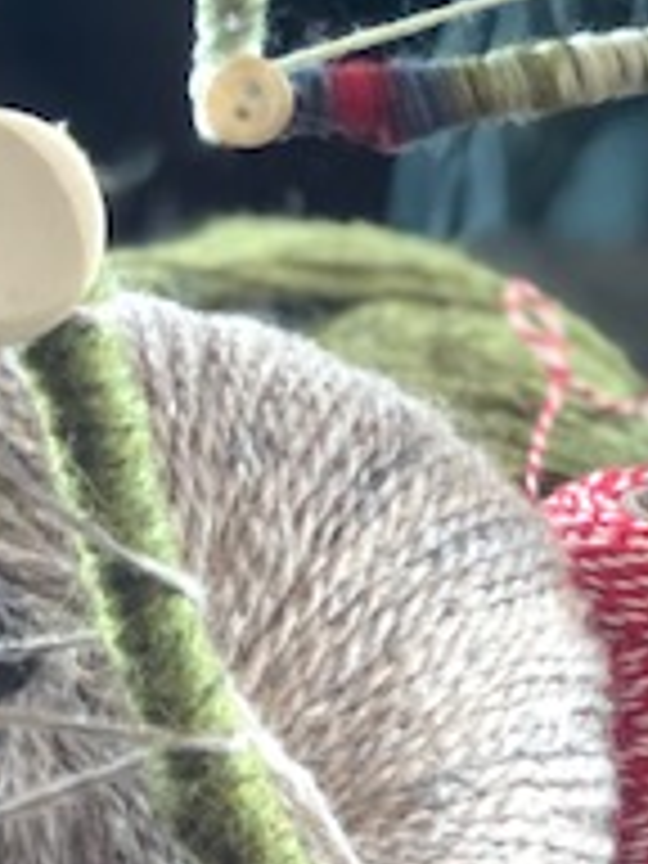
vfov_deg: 11.4
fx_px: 4318
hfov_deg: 8.6
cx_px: 580
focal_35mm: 173
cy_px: 166
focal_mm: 6
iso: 160
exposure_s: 1/8
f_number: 2.4
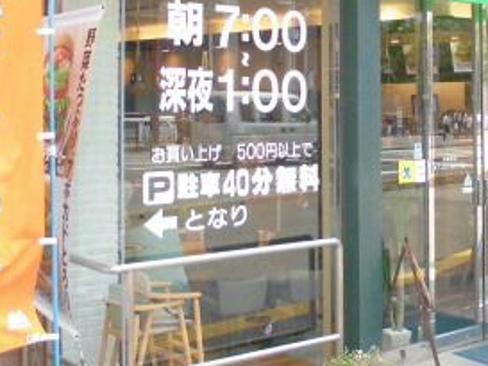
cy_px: 66
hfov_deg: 31.2
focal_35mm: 61
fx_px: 860
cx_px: 354
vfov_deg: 23.6
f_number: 3.5
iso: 100
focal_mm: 4.6
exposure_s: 1/100
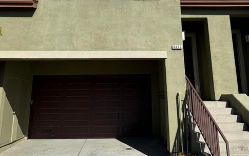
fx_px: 237
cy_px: 36
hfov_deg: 55.3
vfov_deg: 35.3
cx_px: 127
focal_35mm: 35
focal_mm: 6.76
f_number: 1.78
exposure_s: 1/8130
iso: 80
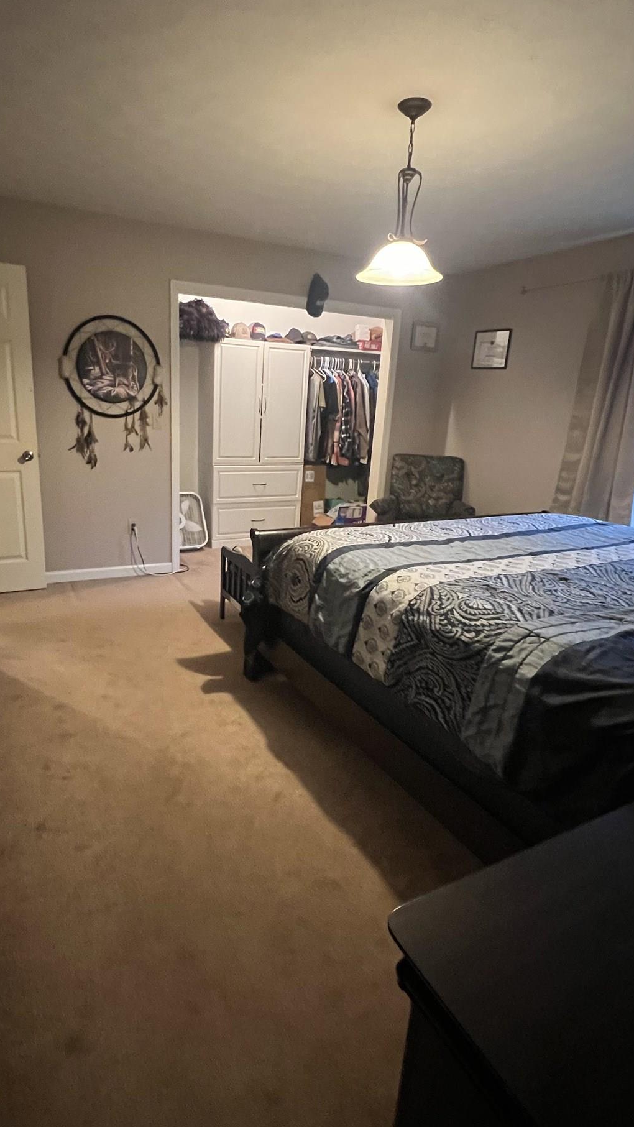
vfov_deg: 92.7
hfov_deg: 60.8
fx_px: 538
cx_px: 275
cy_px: 562
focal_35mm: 18
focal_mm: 1.57
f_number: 1.8
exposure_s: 1/40
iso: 800
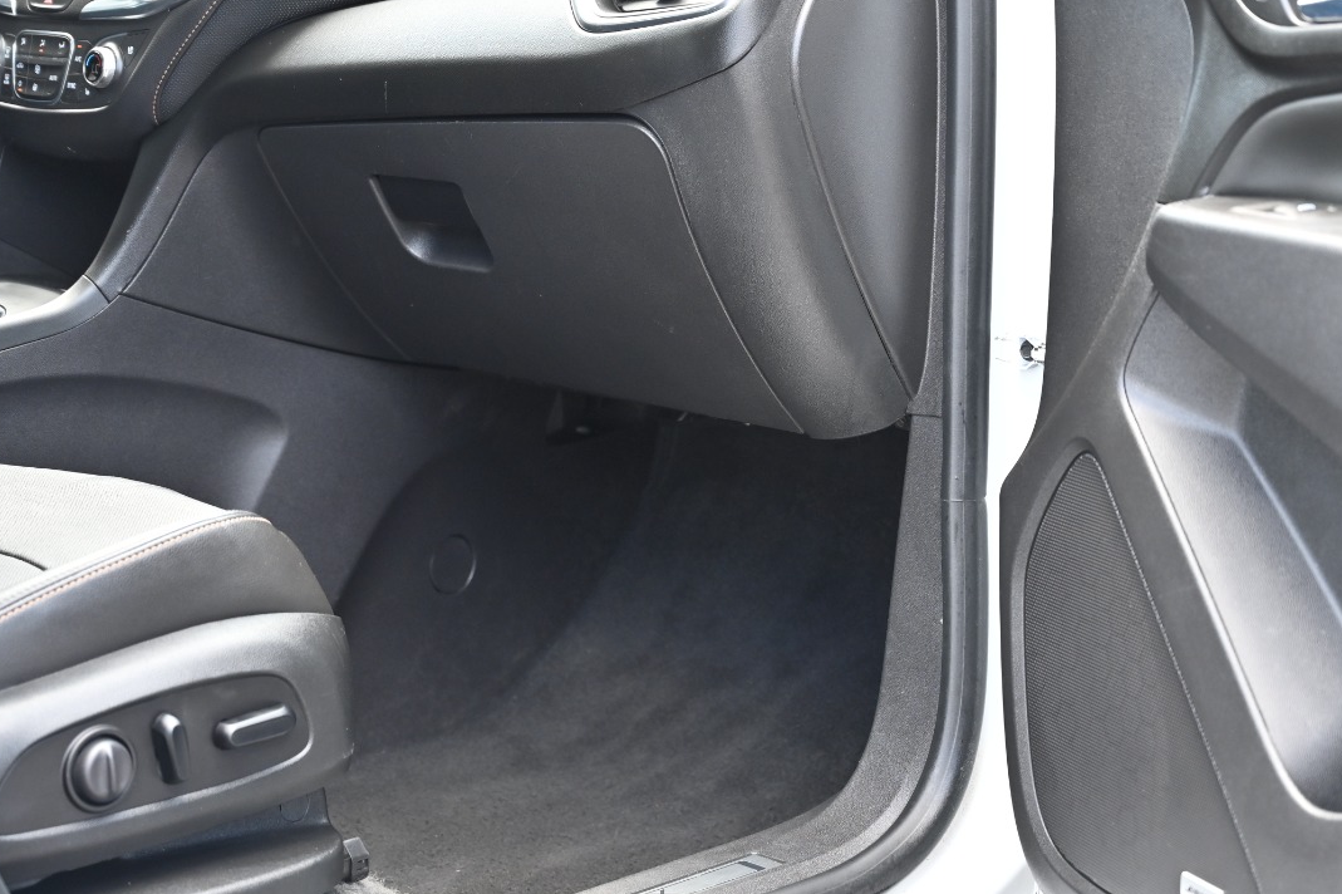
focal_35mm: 82
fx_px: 3056
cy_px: 372
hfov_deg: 24.8
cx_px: 739
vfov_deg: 16.6
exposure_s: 1/160
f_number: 4
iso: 400
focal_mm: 54
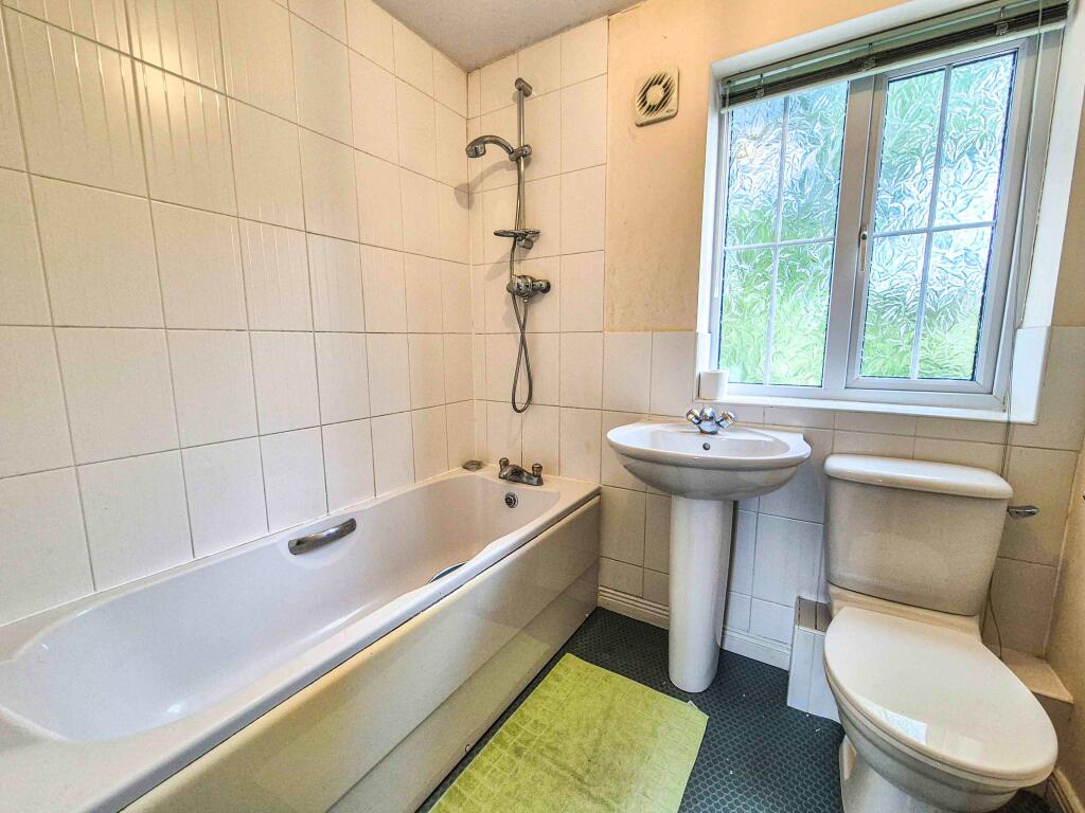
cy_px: 406
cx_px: 542
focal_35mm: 13
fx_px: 407
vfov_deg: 89.9
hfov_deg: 106.2
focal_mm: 2.2
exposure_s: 1/100
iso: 64
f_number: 2.2
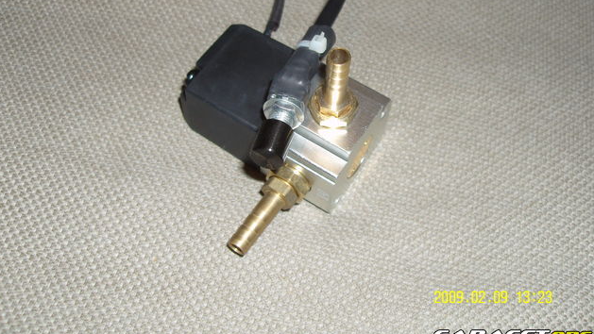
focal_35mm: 41
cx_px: 293
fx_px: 646
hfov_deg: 49.4
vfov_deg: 28.9
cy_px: 118
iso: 80
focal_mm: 6.2
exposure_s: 1/40
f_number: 2.8
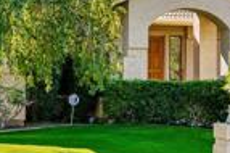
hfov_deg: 16.9
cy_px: 48
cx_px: 164
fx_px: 772
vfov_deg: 11.3
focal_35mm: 121
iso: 100
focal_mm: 27
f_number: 8
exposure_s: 1/125
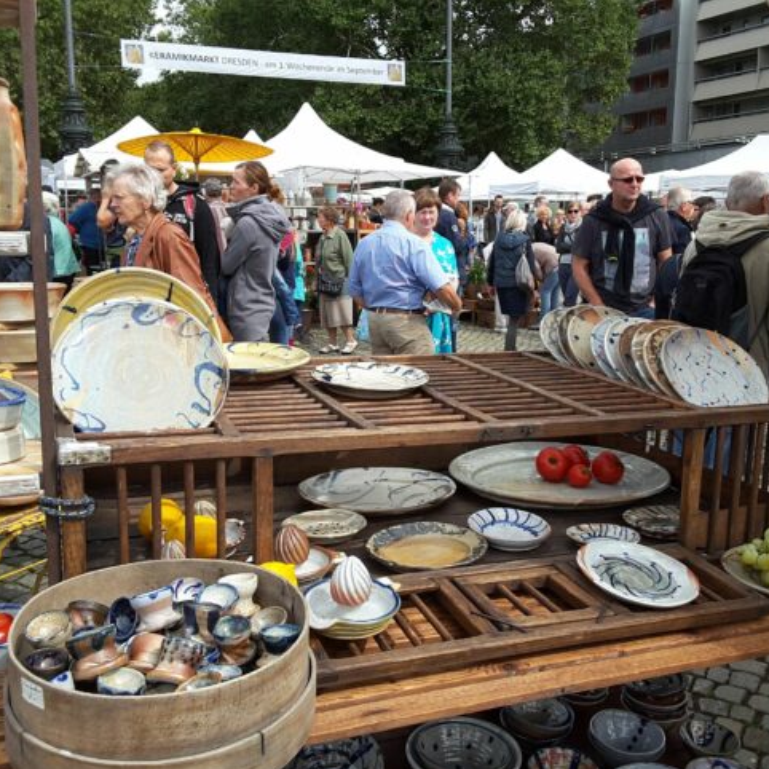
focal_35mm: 37
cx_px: 408
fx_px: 930
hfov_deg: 44.9
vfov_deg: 44.9
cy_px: 388
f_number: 1.9
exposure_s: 1/634
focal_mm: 2.9
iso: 40
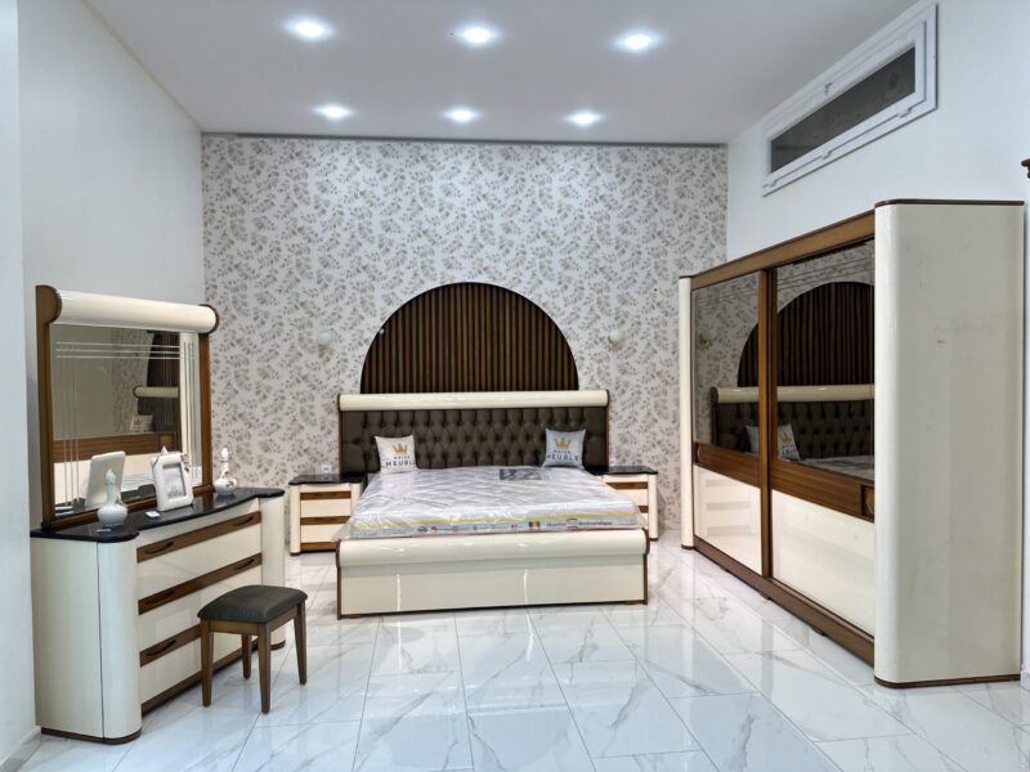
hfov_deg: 71.6
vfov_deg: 56.8
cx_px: 515
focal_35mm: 24
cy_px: 386
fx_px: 714
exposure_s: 1/100
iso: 64
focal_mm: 6.86
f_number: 1.78
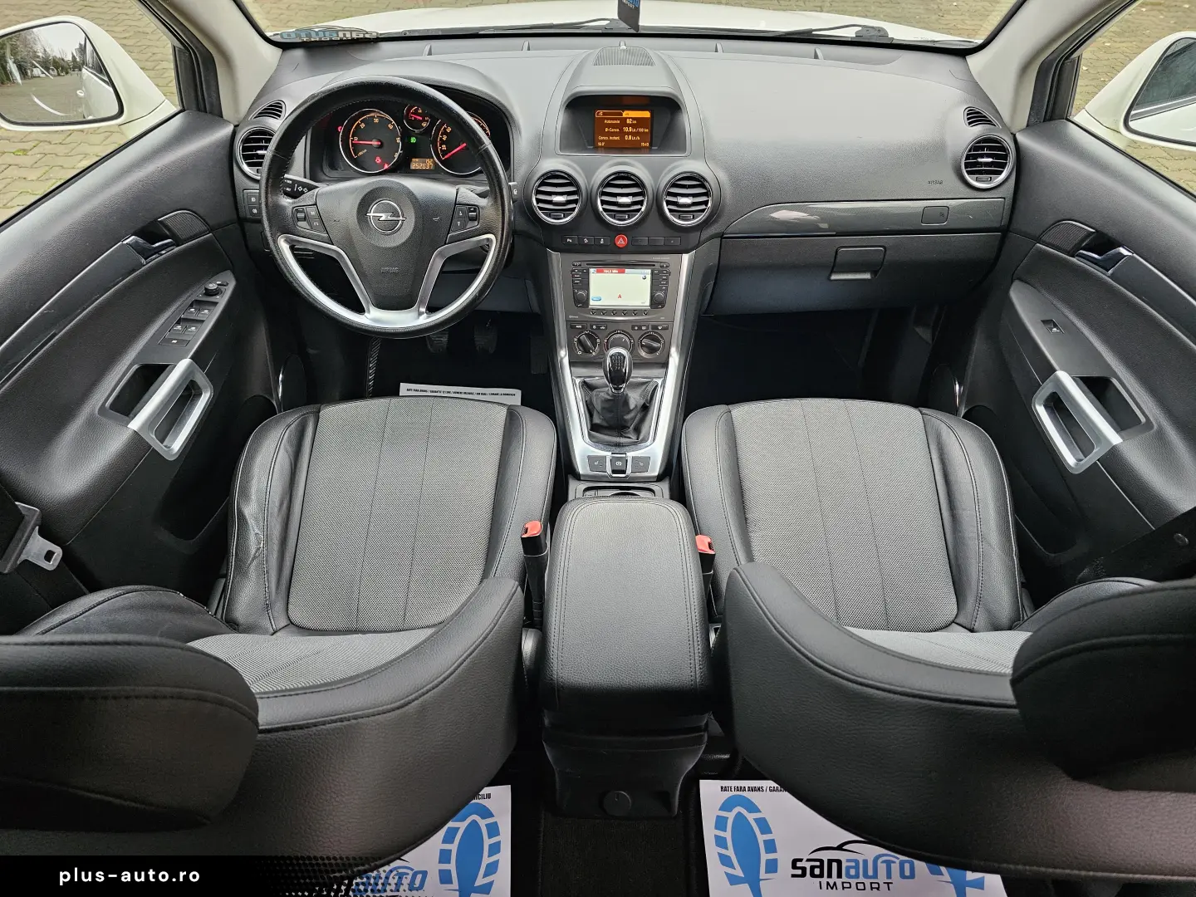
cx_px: 598
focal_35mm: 23
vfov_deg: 58.9
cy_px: 448
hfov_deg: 73.9
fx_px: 795
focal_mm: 6.3
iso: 640
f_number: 1.7
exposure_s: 1/50
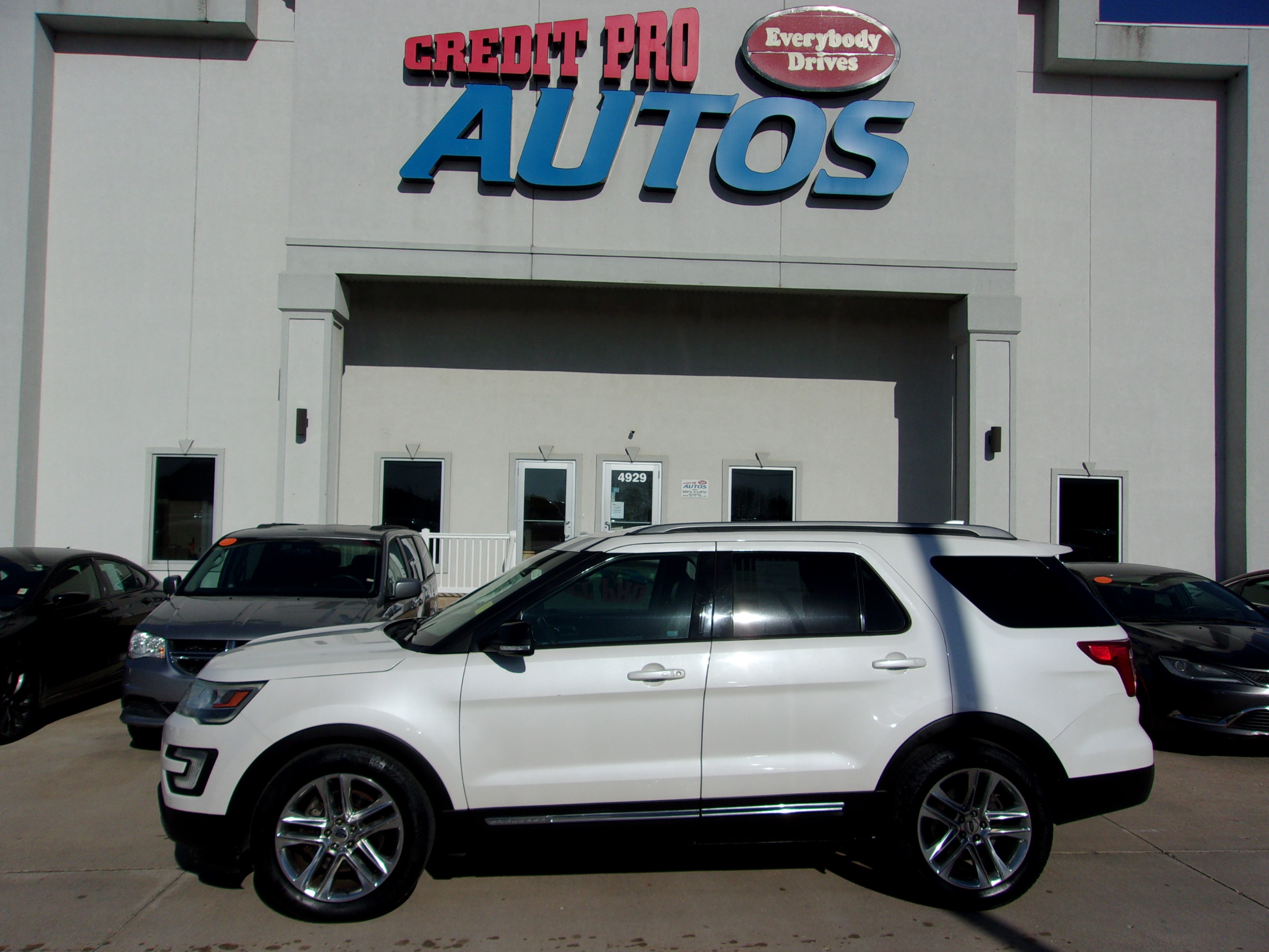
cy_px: 476
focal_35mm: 27
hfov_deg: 65.3
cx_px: 634
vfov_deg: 51.4
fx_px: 990
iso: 80
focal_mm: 4.9
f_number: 10.4
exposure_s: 1/400
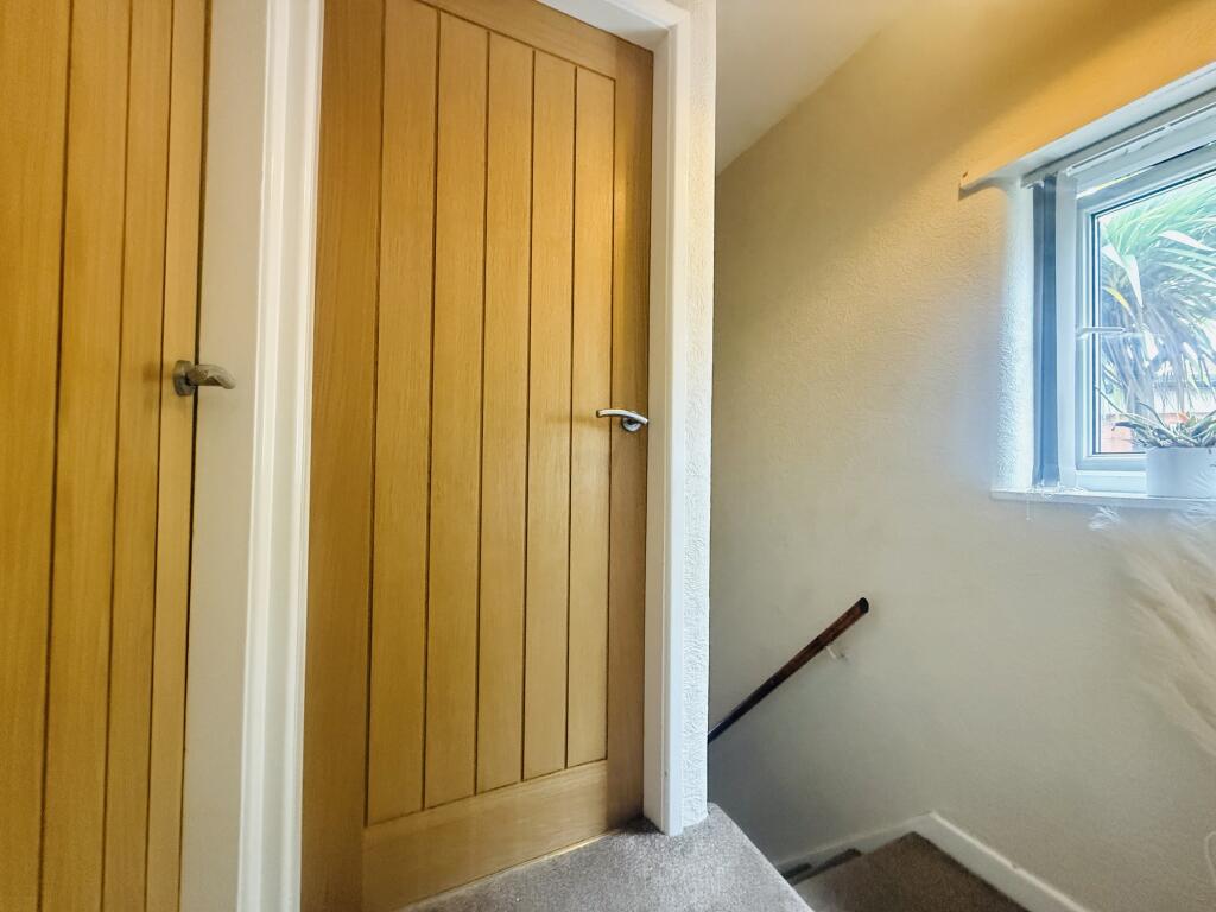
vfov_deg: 85.7
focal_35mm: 14
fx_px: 492
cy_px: 456
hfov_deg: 102.1
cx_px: 608
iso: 640
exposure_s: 1/50
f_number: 2.2
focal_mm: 2.22
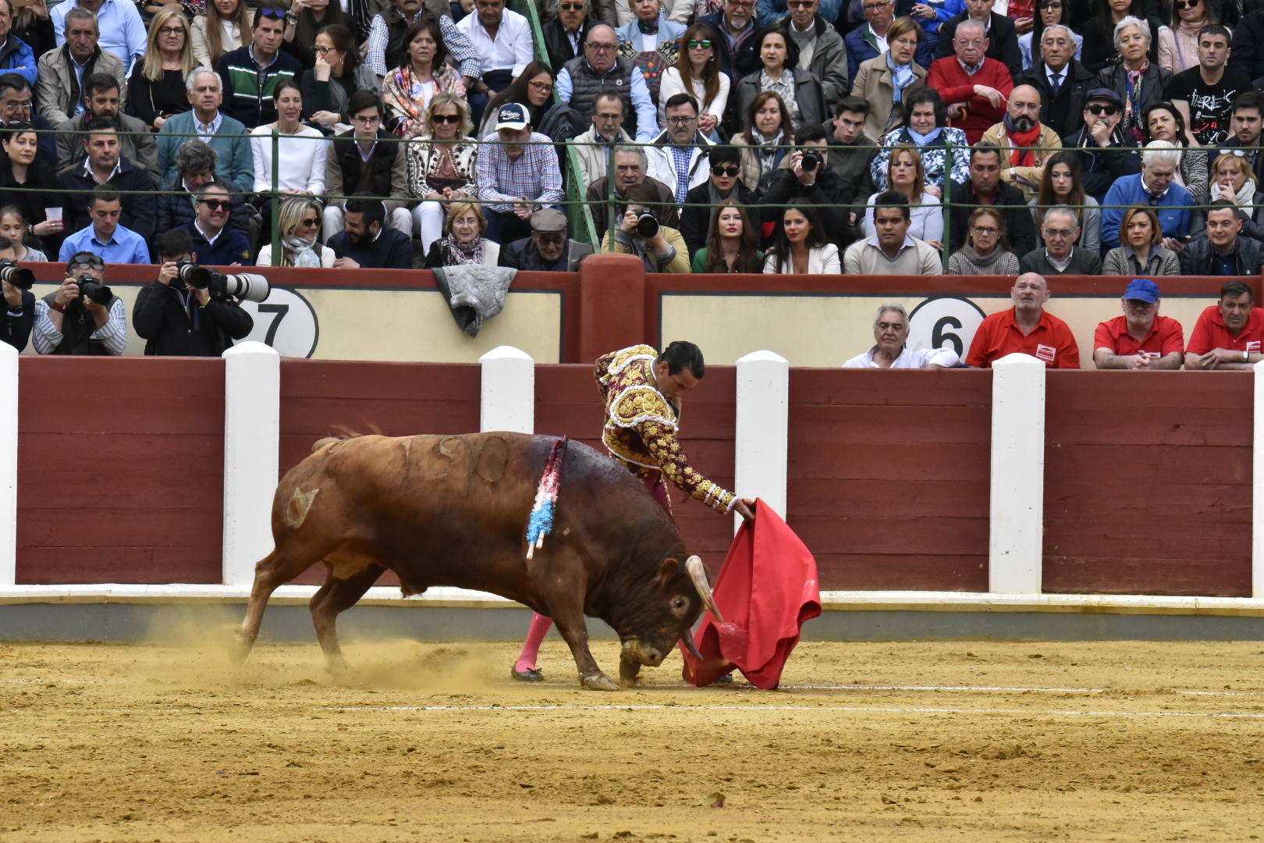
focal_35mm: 300
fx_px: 10533
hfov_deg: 6.9
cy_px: 422
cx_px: 632
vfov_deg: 4.6
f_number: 18
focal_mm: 300
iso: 6400
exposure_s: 1/800
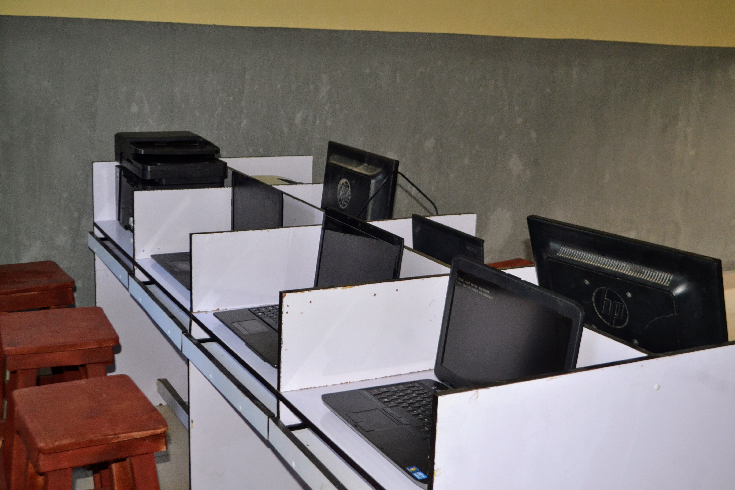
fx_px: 919
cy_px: 245
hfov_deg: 43.6
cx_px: 368
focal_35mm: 45
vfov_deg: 29.9
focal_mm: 30
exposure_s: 1/60
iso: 800
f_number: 4.8
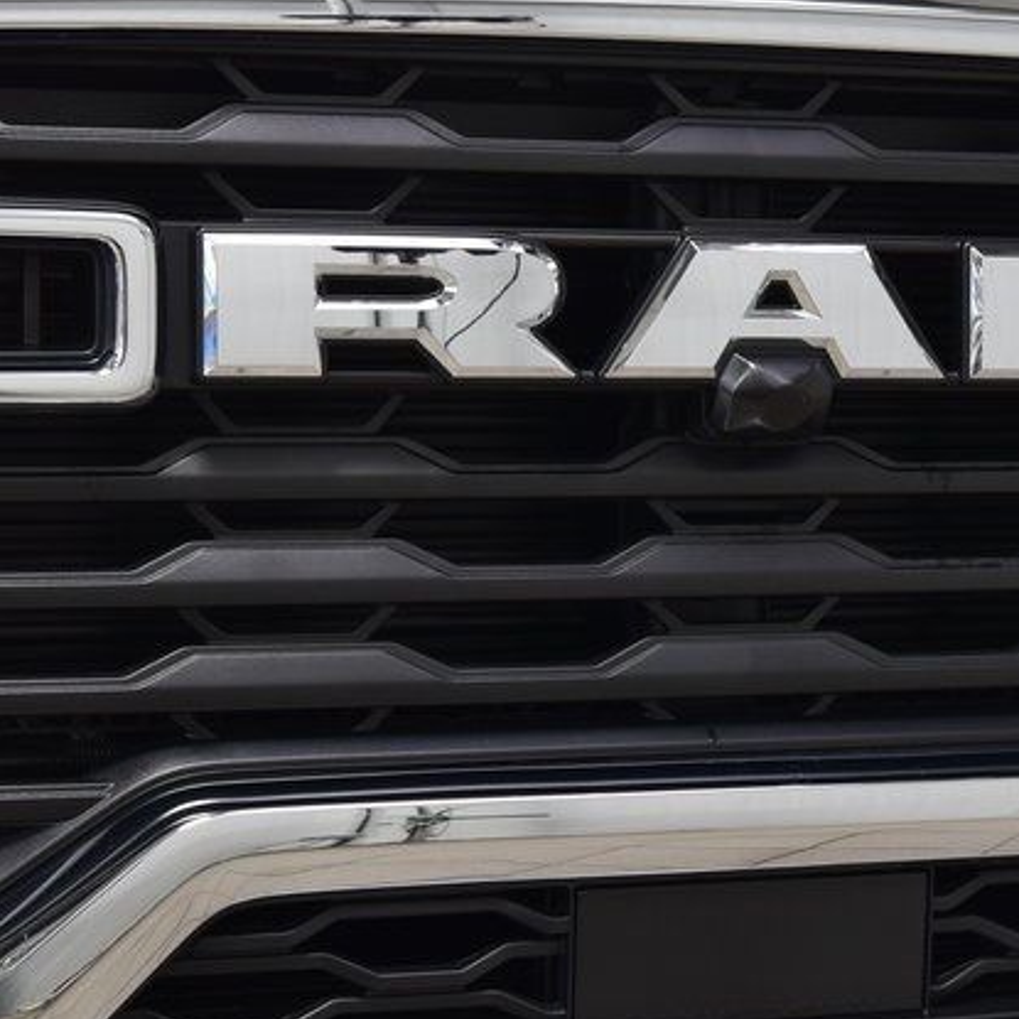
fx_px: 3564
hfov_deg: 16.2
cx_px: 744
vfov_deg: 16.3
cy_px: 497
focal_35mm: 107
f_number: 6.3
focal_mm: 34
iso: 560
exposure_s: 1/15
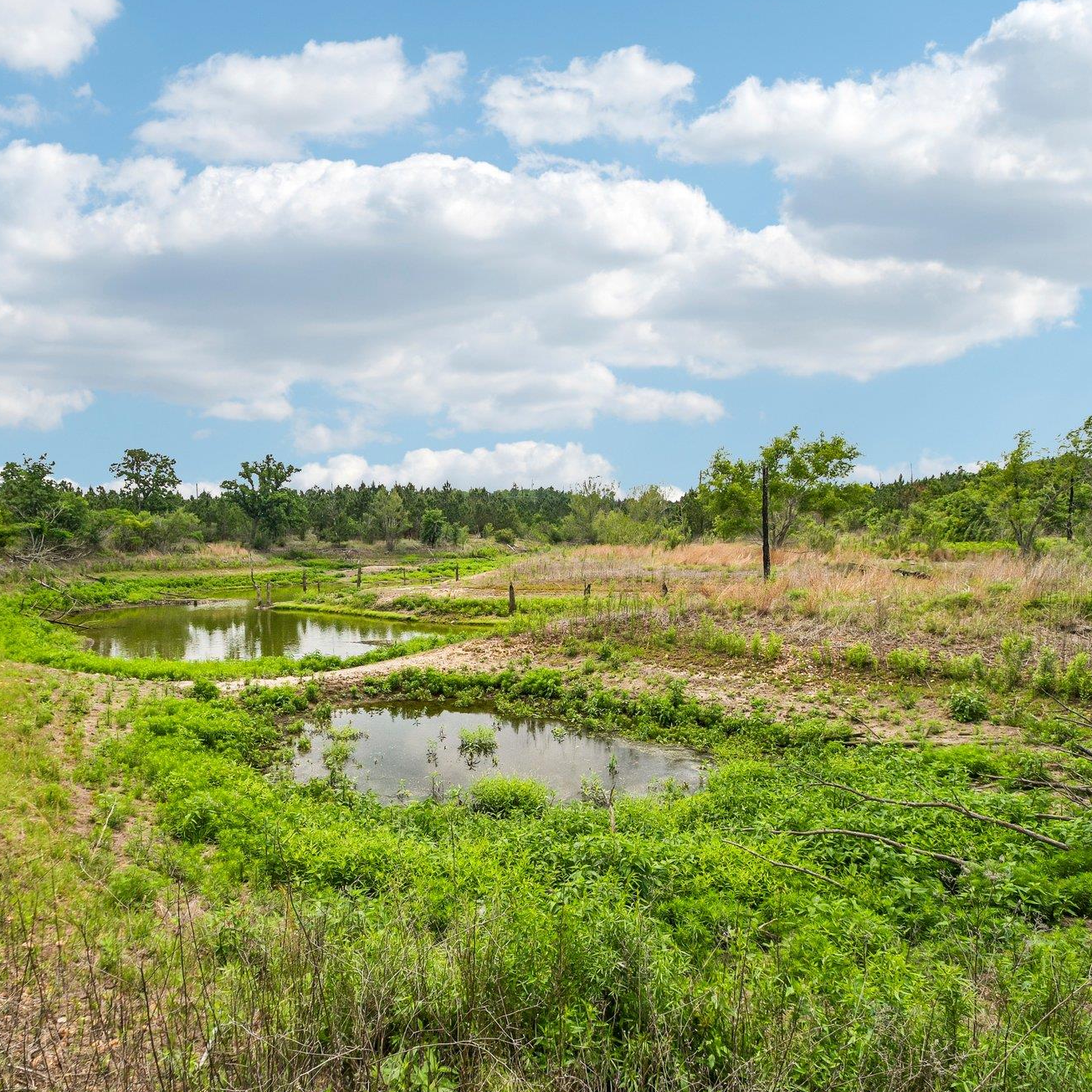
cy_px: 550
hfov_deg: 74.0
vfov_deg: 74.8
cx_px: 438
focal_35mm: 20
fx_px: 714
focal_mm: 10
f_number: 8
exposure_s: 1/1000
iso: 400
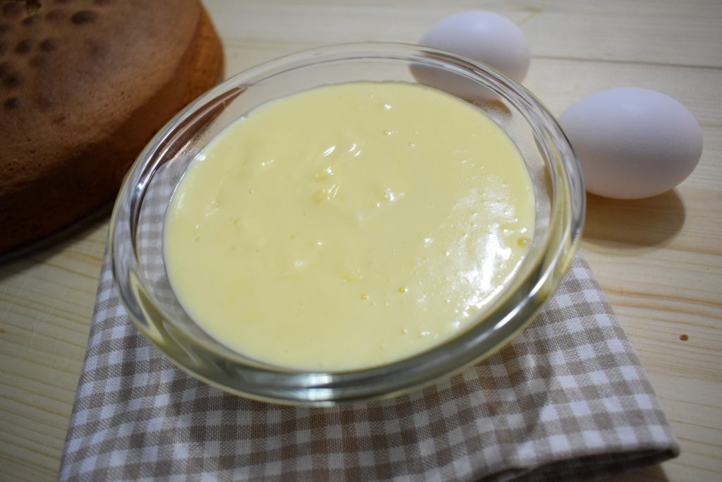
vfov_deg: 47.9
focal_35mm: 27
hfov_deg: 67.4
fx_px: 542
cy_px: 241
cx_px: 361
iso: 2200
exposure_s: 1/125
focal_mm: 18
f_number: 4
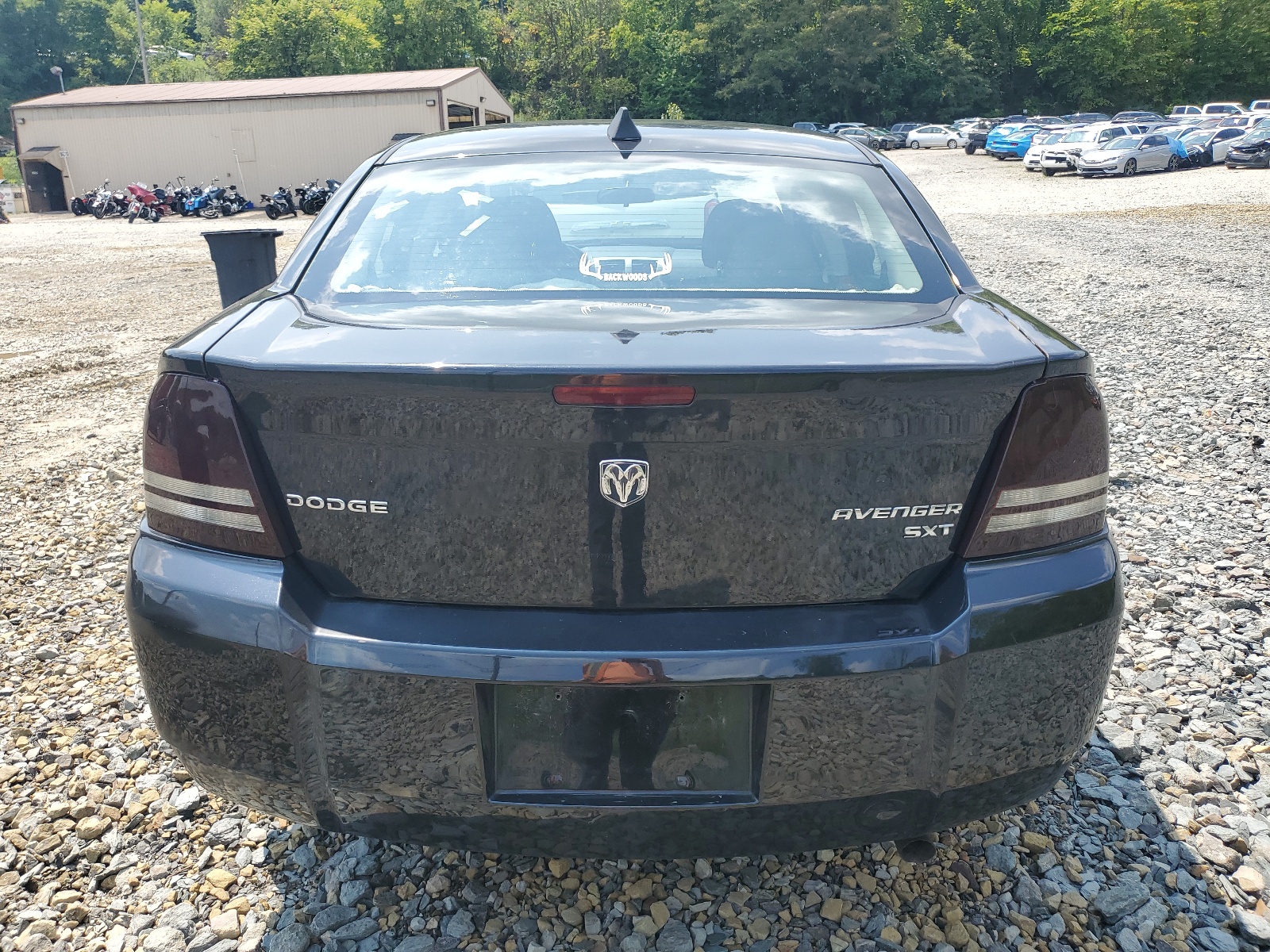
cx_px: 635
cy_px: 476
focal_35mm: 26
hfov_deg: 67.3
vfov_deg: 53.1
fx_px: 954
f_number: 1.5
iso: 50
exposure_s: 1/1667
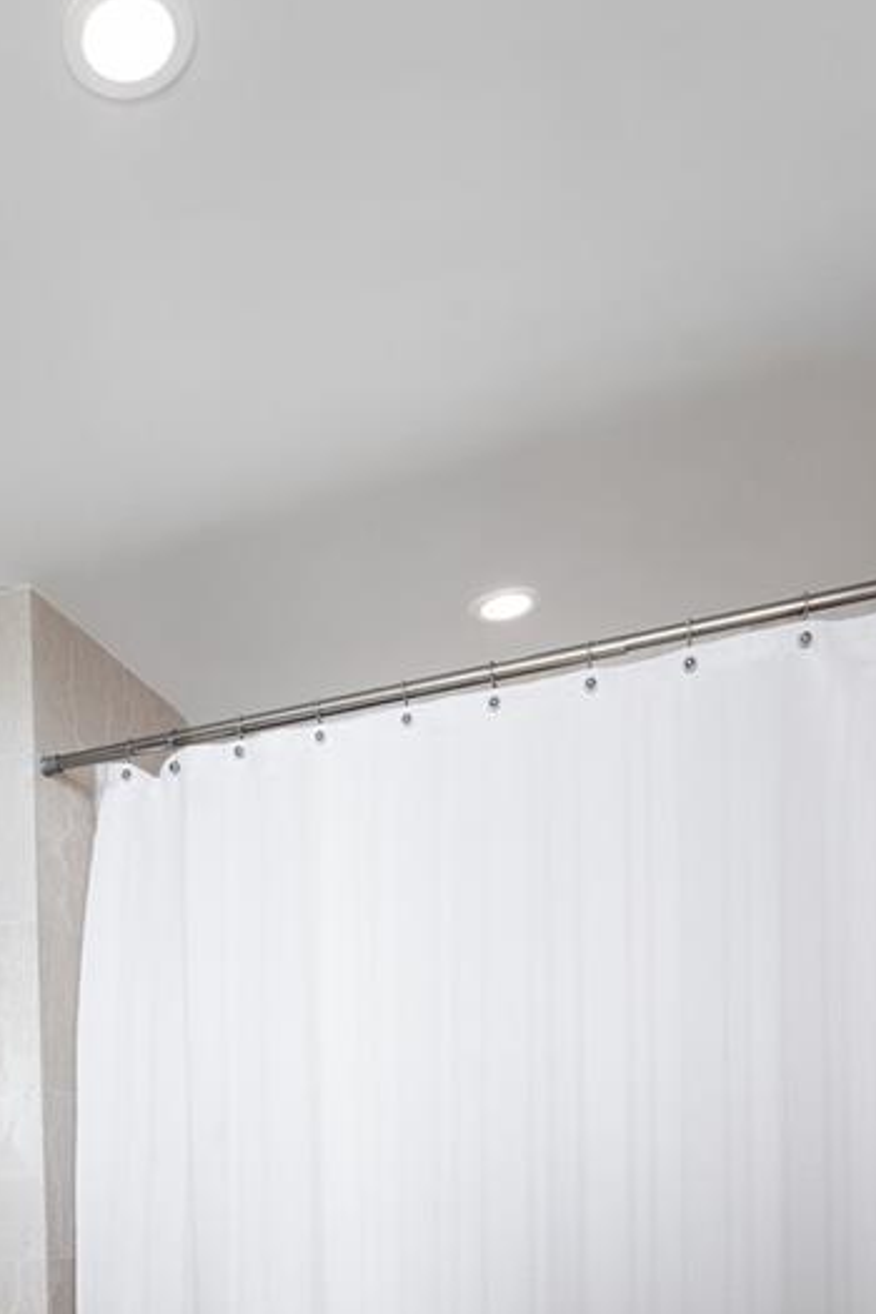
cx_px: 61
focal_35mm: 32
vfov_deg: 51.8
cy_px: 1181
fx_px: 1168
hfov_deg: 37.9
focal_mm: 14
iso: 320
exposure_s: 1/15
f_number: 7.1
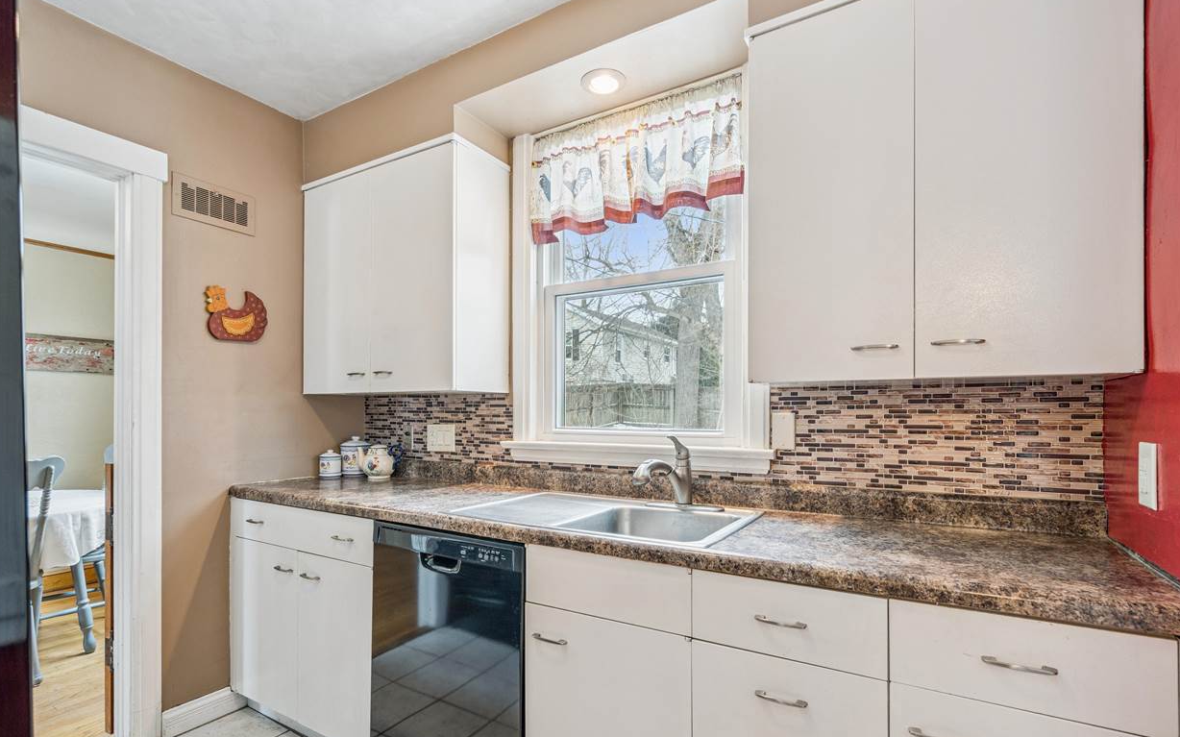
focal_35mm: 17
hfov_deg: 94.4
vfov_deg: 67.9
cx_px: 586
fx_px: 547
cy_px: 387
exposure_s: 1/15
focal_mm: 16
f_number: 8
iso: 400
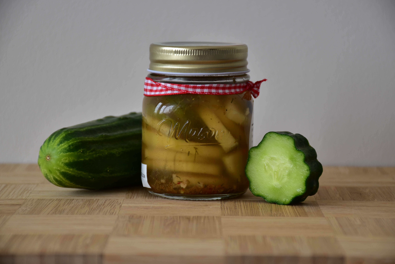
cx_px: 198
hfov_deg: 14.4
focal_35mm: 142
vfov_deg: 9.6
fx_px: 1563
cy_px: 132
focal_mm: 95
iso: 200
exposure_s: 1/80
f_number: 6.3
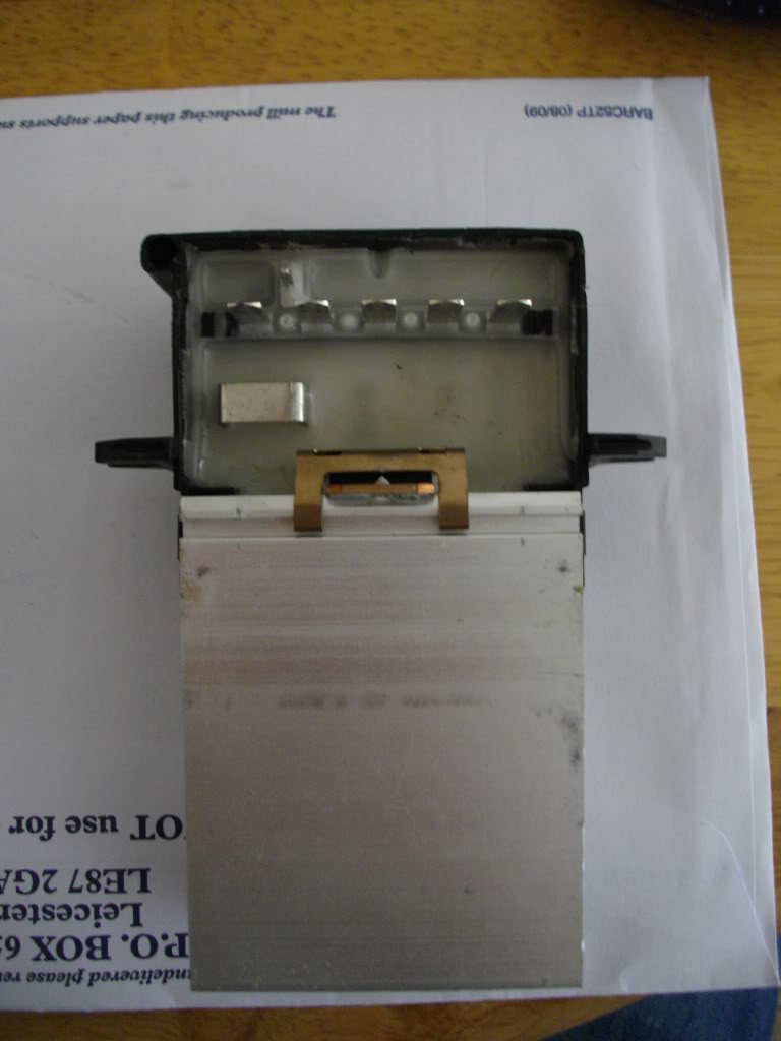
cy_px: 520
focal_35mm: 32
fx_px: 963
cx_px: 390
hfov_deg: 44.2
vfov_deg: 56.8
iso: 213
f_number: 2.9
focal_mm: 5.7
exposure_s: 1/50
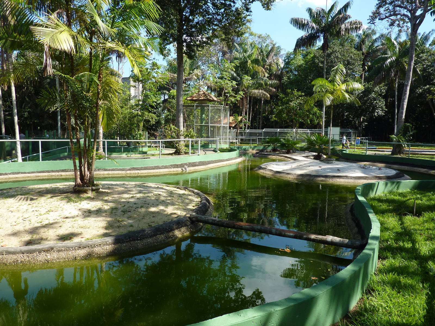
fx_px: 314
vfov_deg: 54.9
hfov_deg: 69.4
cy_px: 163
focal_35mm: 25
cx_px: 218
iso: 80
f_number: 4
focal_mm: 4.1
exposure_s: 1/250
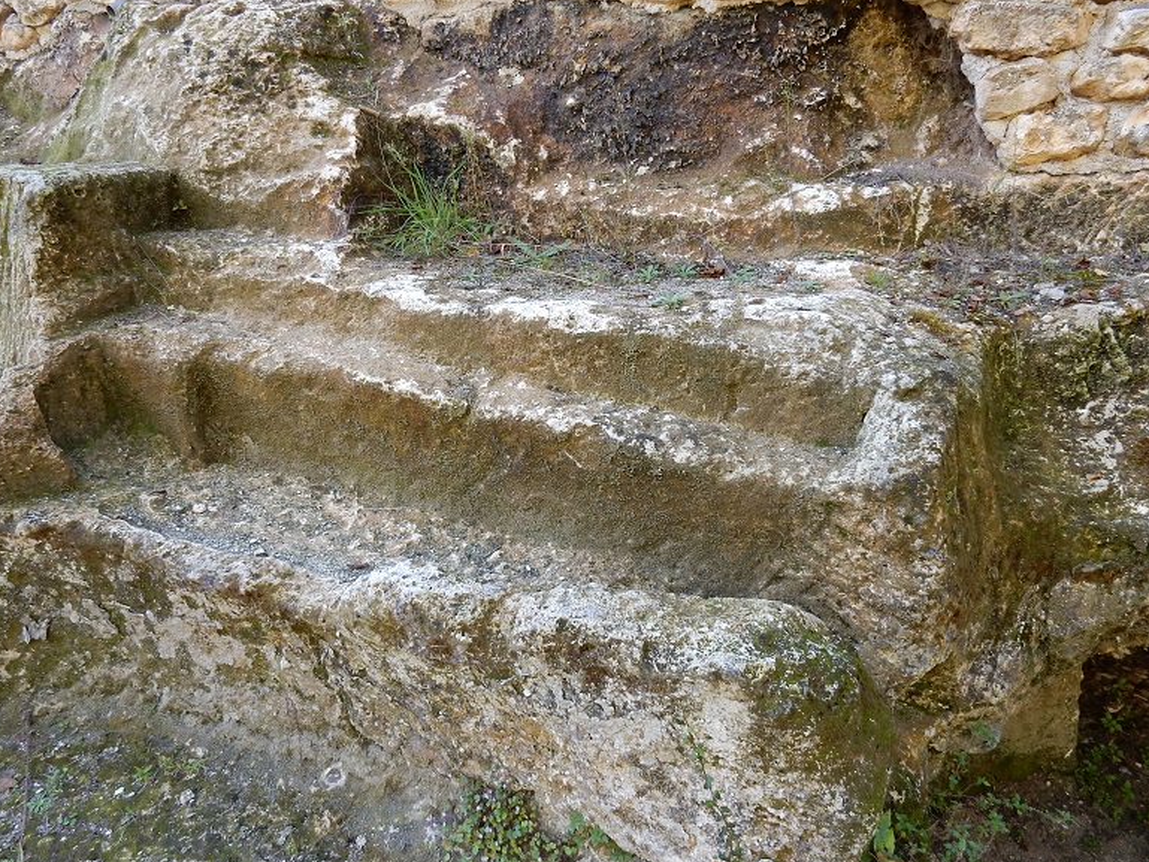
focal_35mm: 26
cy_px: 418
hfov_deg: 67.3
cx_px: 563
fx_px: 863
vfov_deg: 53.1
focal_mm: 4.5
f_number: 3.7
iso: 125
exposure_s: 1/60
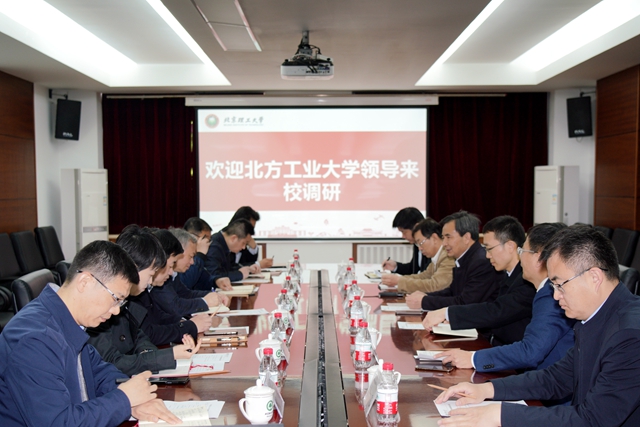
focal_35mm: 37
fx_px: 658
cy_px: 214
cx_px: 320
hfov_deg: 51.9
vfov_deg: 36.0
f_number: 4
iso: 400
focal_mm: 37
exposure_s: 1/60
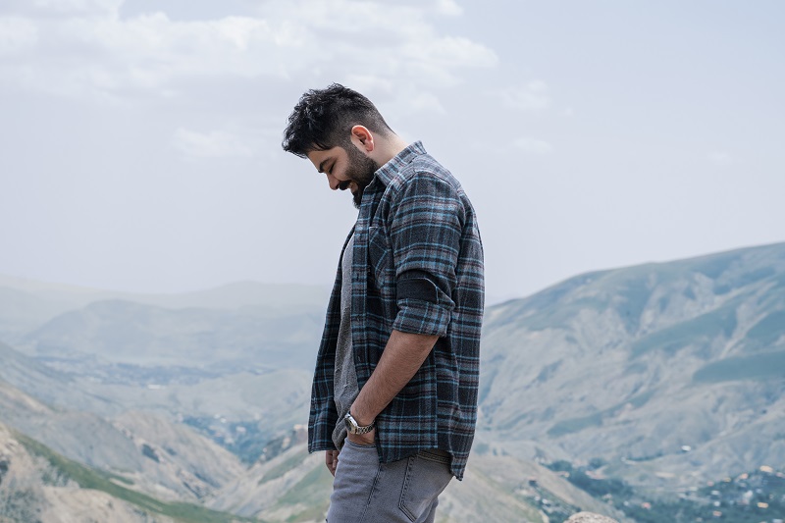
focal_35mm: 63
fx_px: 1373
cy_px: 262
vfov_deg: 21.6
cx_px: 392
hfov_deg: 31.9
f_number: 7.1
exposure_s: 1/320
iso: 100
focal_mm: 63
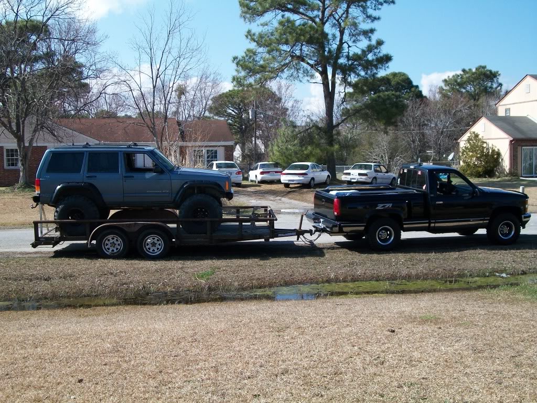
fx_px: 776
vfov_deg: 29.1
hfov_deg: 38.2
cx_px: 268
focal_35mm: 50
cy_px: 202
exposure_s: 1/640
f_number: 3.6
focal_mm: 8.8
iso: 80
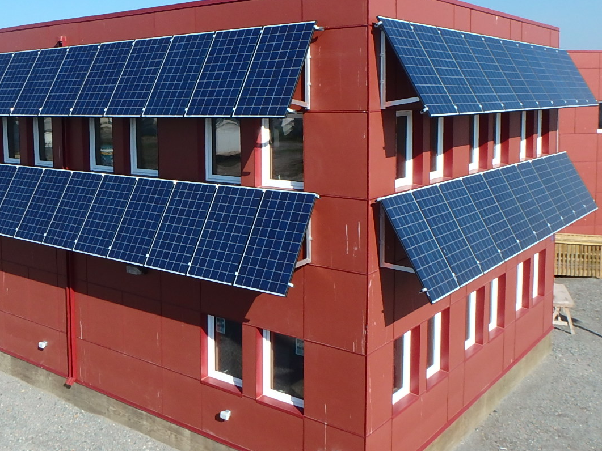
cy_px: 164
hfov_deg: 48.7
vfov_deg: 37.5
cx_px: 243
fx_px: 661
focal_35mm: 38
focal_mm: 3.7
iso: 125
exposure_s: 1/400
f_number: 6
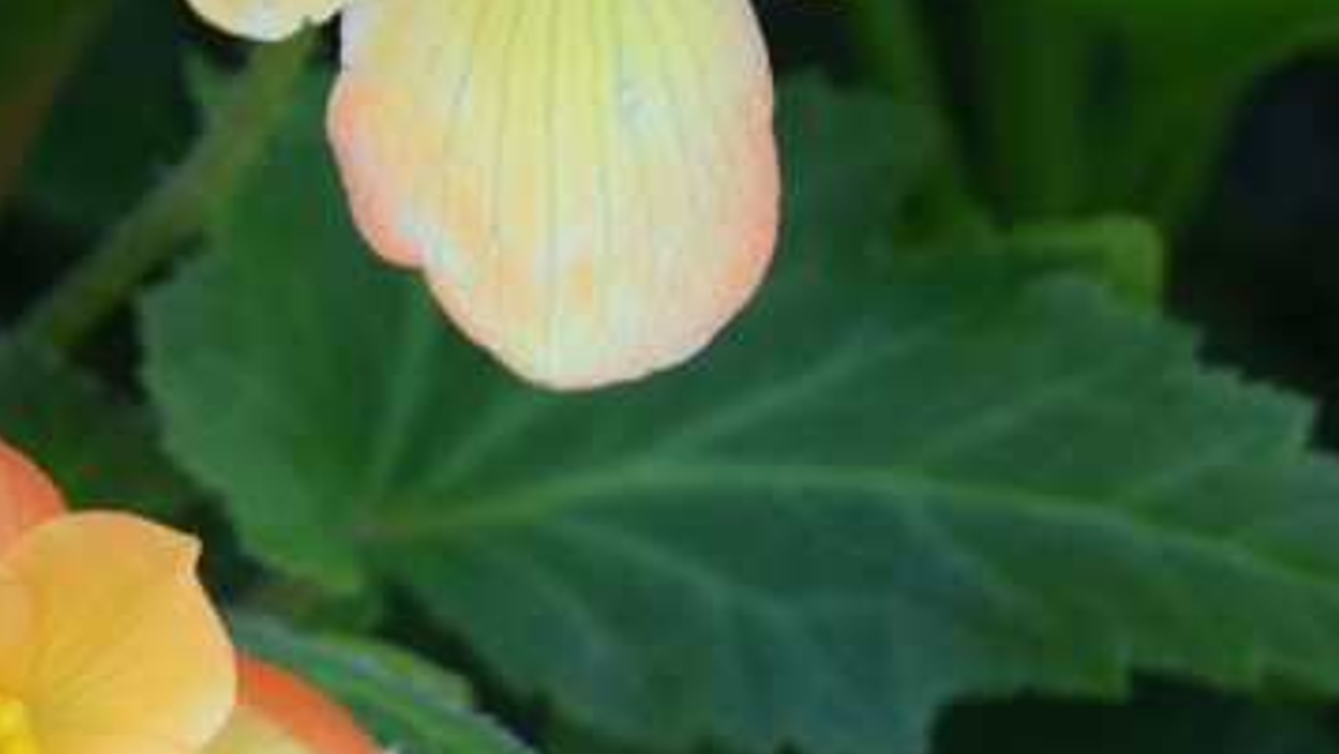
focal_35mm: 248
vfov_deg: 4.9
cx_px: 53
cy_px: 64
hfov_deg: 8.7
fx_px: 8789
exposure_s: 1/125
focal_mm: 55
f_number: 5.6
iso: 560
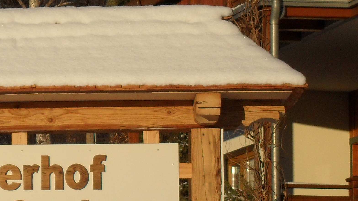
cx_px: 33
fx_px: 2534
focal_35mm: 267
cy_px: 214
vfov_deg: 4.5
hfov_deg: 8.1
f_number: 5.2
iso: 100
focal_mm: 18.6
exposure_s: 1/500
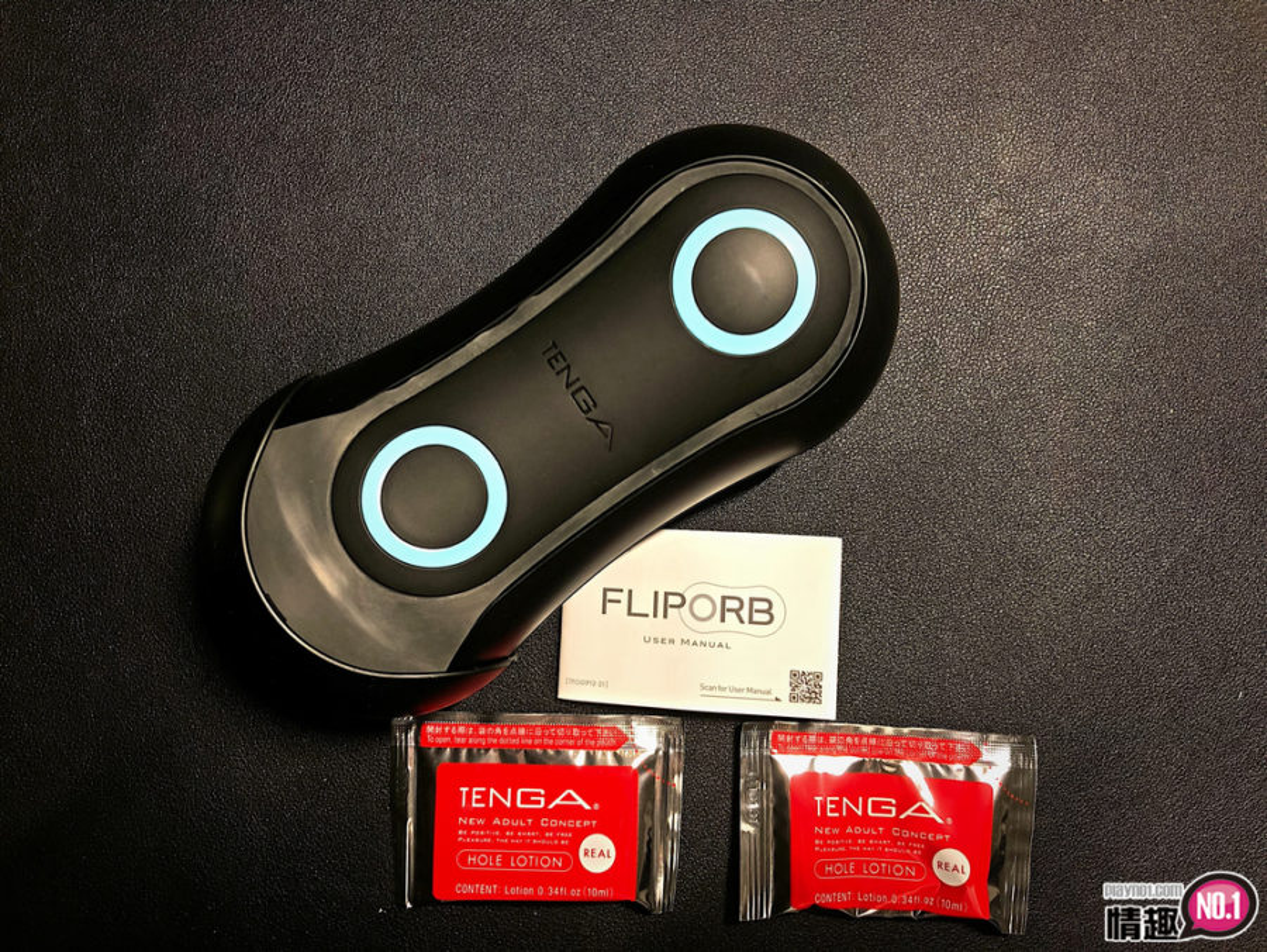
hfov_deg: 63.4
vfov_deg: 49.8
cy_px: 476
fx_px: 1025
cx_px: 634
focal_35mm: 28
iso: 64
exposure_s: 1/15
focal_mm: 3.99
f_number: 1.8
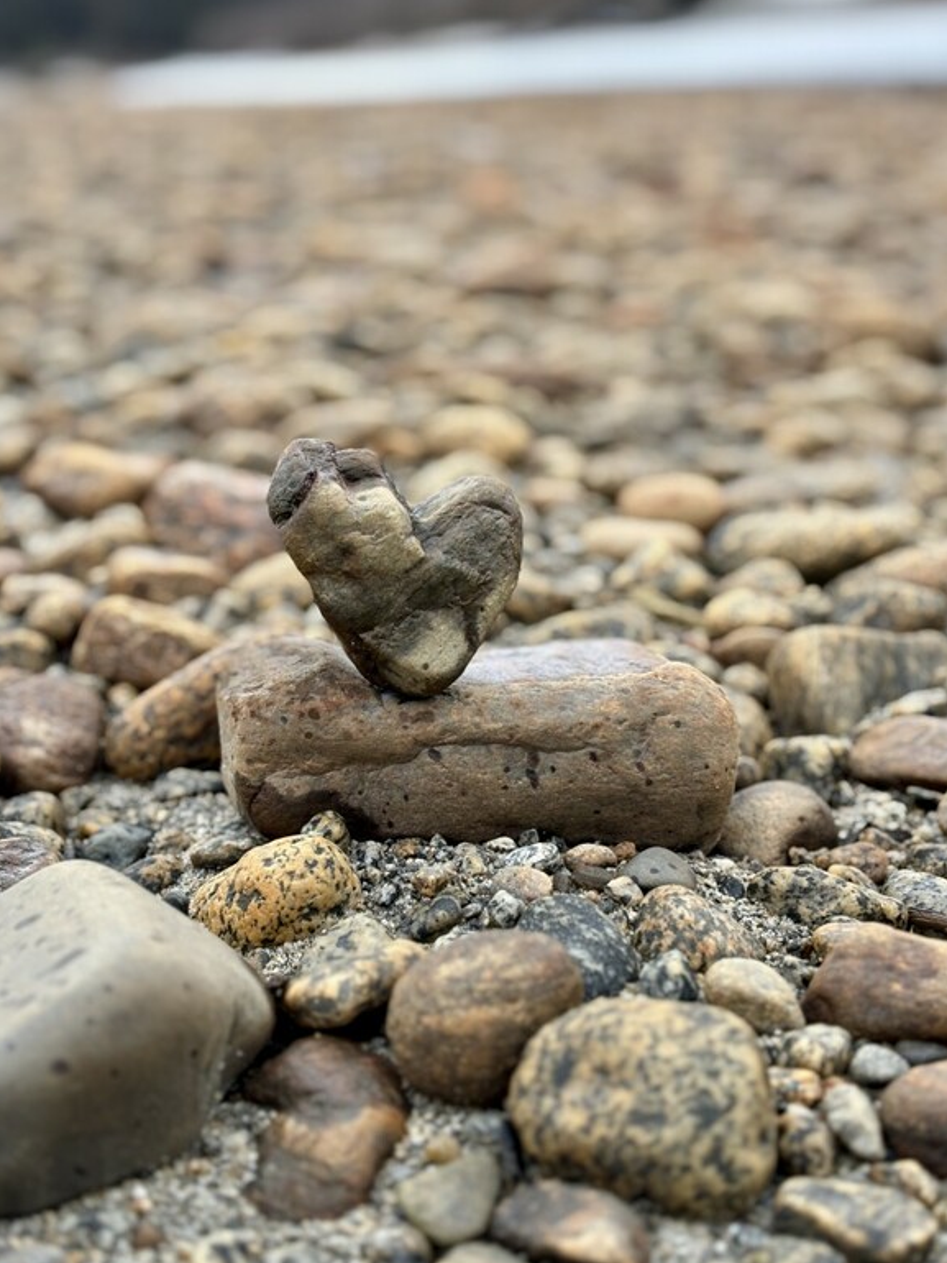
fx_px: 1933
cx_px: 476
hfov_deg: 27.5
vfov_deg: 36.2
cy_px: 634
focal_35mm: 53
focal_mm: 5.96
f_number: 1.6
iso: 32
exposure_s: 1/481
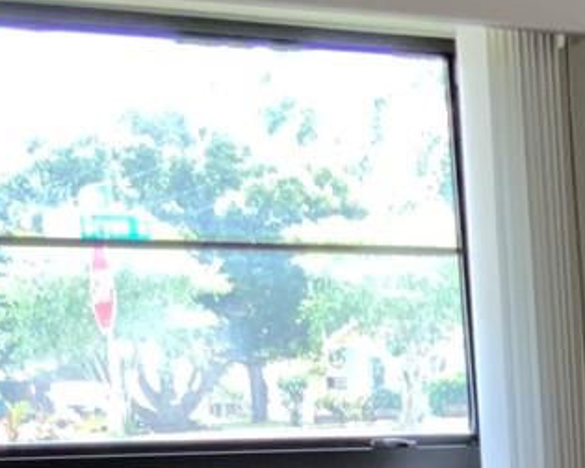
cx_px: 986
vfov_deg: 10.1
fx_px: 2493
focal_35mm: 144
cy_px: 854
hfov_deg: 12.4
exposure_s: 1/120
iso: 50
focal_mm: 3
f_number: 1.8
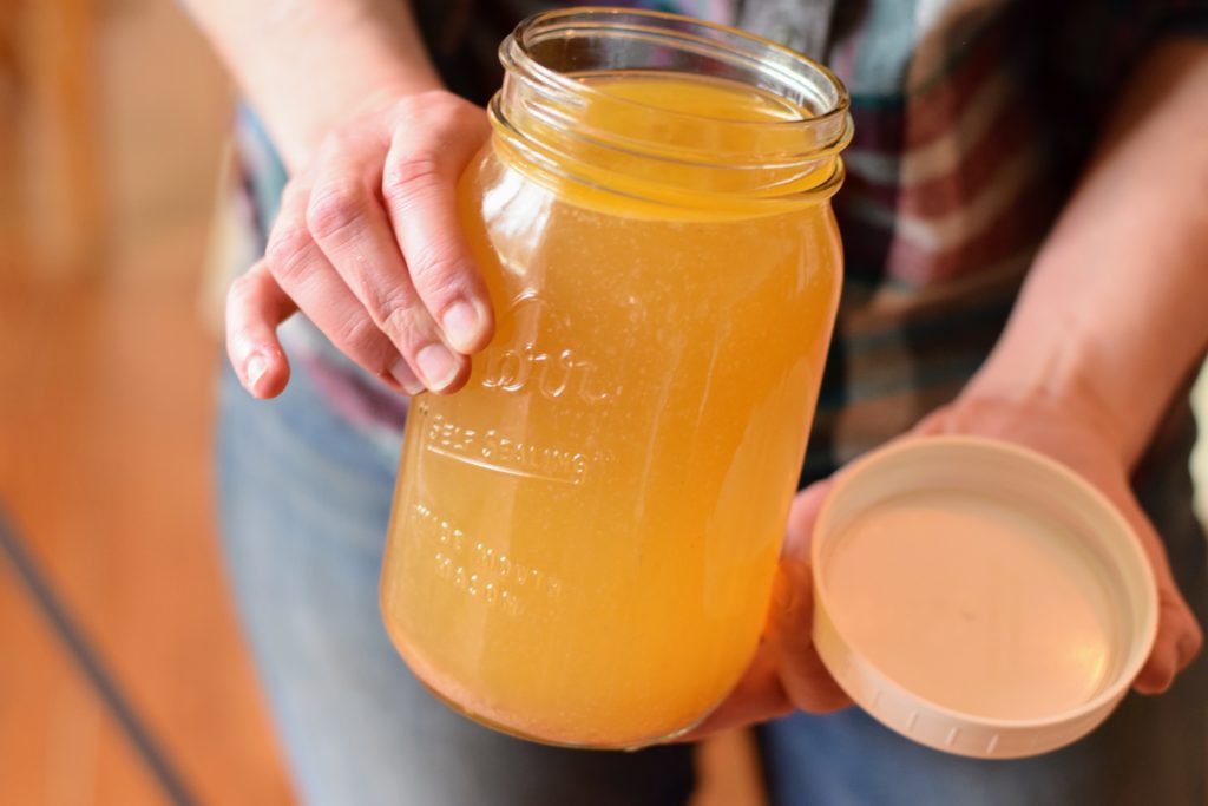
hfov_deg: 27.0
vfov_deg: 18.2
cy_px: 403
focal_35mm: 75
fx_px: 2517
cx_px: 604
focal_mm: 50
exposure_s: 1/100
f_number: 3.2
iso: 800
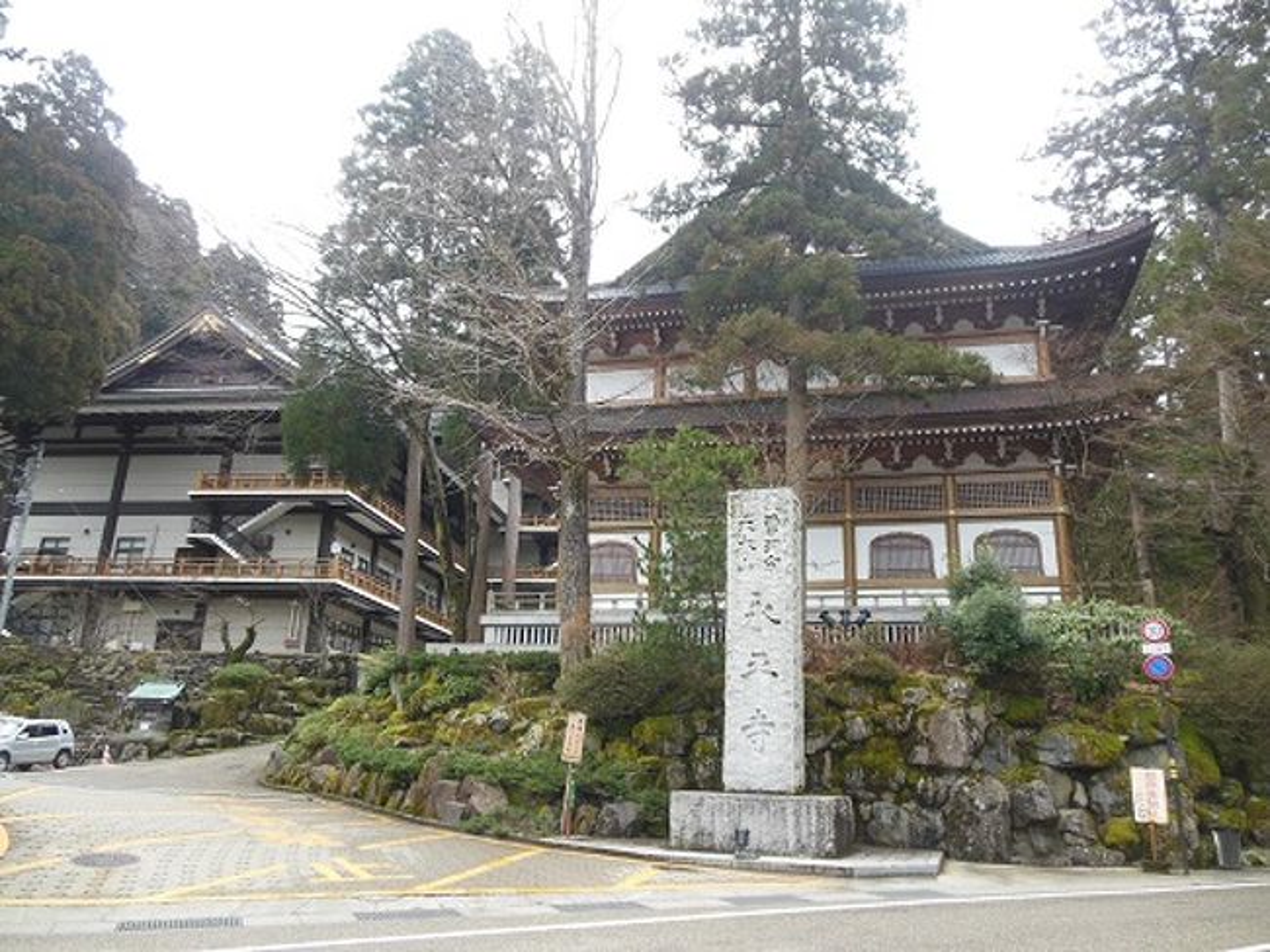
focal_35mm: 25
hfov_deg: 69.4
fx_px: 917
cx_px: 635
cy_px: 476
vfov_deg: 54.8
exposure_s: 1/250
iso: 250
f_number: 3.2
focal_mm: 4.5
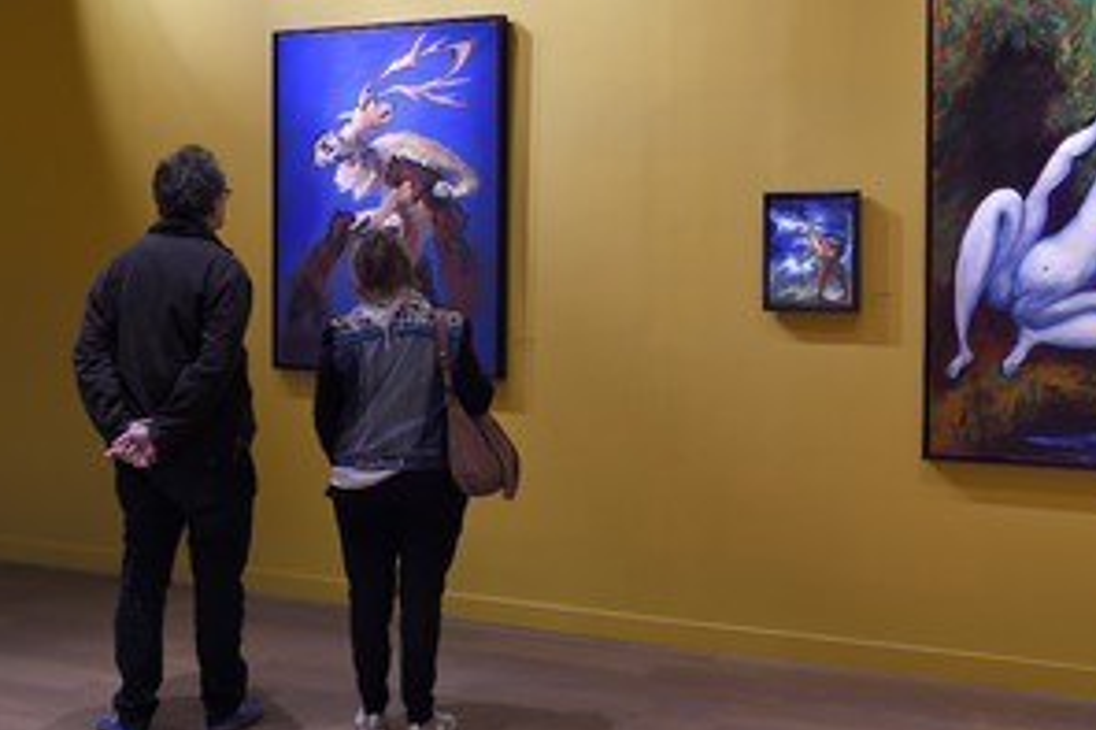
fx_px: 1339
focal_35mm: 44
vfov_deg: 30.5
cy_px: 337
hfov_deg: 44.4
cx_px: 626
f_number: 5.6
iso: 1600
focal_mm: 31
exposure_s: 1/15
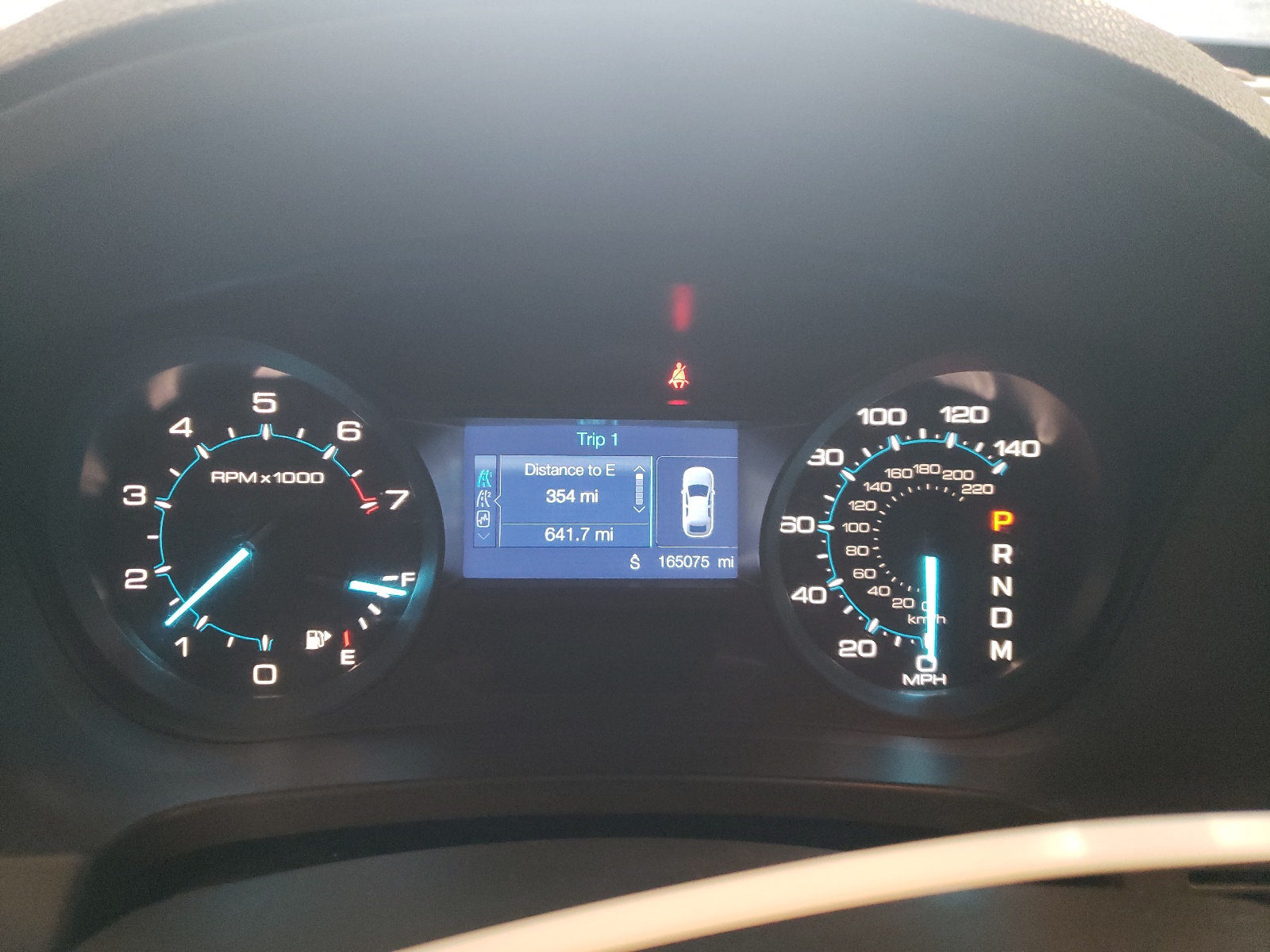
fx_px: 954
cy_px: 476
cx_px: 635
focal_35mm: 26
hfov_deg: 67.3
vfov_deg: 53.1
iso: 344
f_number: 1.5
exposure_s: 1/60.2
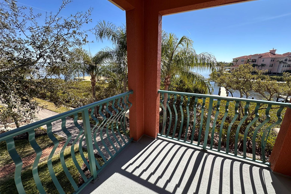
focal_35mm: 15
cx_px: 150
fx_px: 121
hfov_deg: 100.4
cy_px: 96
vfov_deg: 77.3
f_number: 2.2
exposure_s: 1/523
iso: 40
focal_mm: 2.22
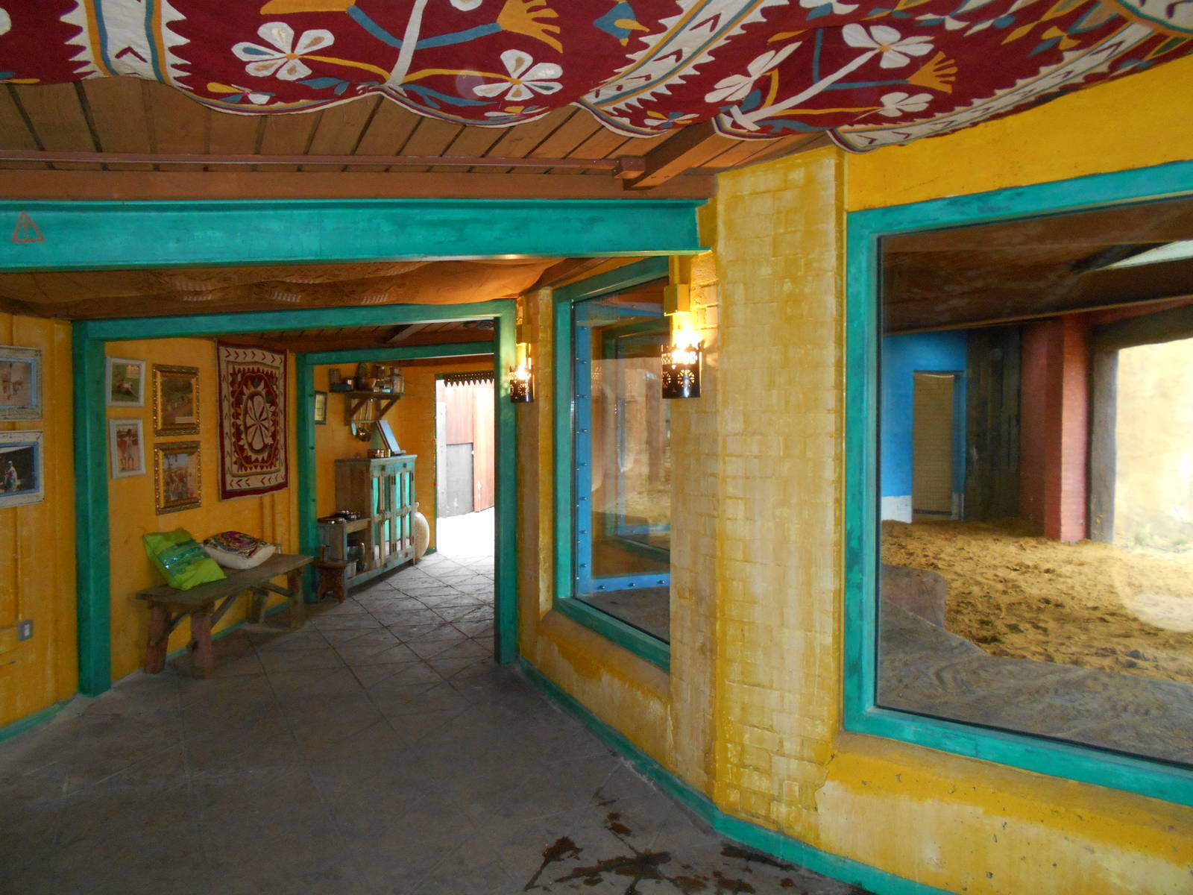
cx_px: 596
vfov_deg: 53.1
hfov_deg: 67.3
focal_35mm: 26
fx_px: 896
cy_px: 448
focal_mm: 4.6
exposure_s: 1/25
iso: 400
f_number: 3.2
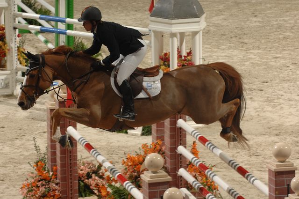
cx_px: 150
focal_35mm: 202
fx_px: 1680
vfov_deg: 6.8
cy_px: 100
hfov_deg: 10.2
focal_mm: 135
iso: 320
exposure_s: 1/250
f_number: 6.3
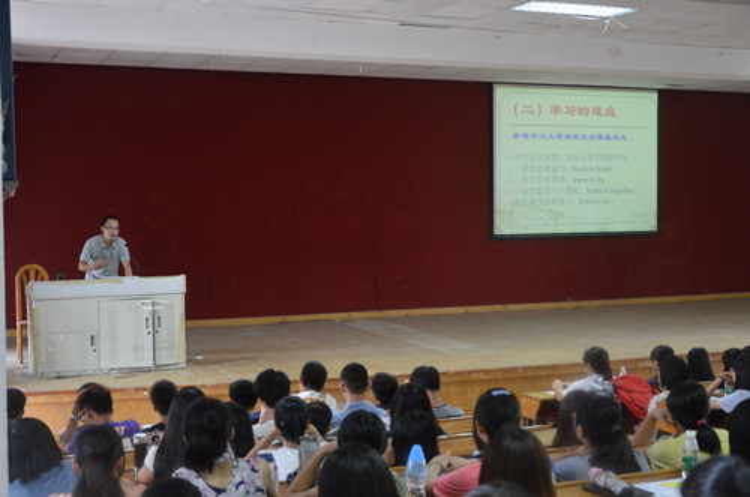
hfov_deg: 41.2
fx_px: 998
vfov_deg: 27.9
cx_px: 375
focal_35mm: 48
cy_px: 248
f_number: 4.2
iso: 900
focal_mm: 32
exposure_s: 1/15
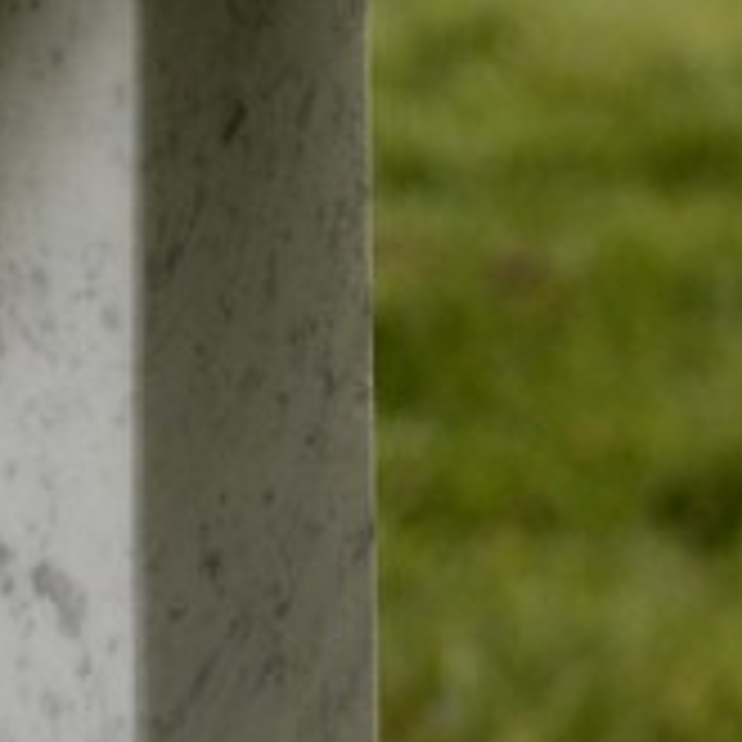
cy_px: -1808
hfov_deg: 1.1
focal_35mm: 1643
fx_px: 39845
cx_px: -654
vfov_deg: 1.1
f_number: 8
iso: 400
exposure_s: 1/200
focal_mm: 200
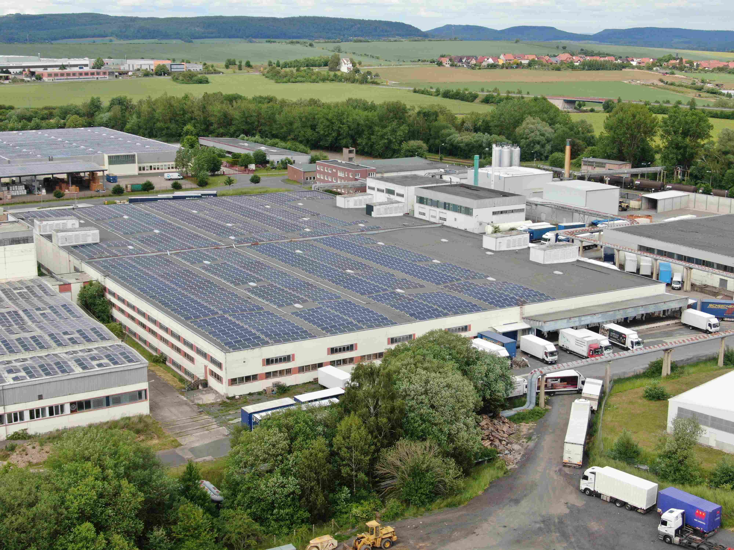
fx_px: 1018
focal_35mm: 48
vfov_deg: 30.3
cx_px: 367
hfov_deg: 39.7
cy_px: 275
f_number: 3.8
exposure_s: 1/400
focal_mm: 8.6
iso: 100
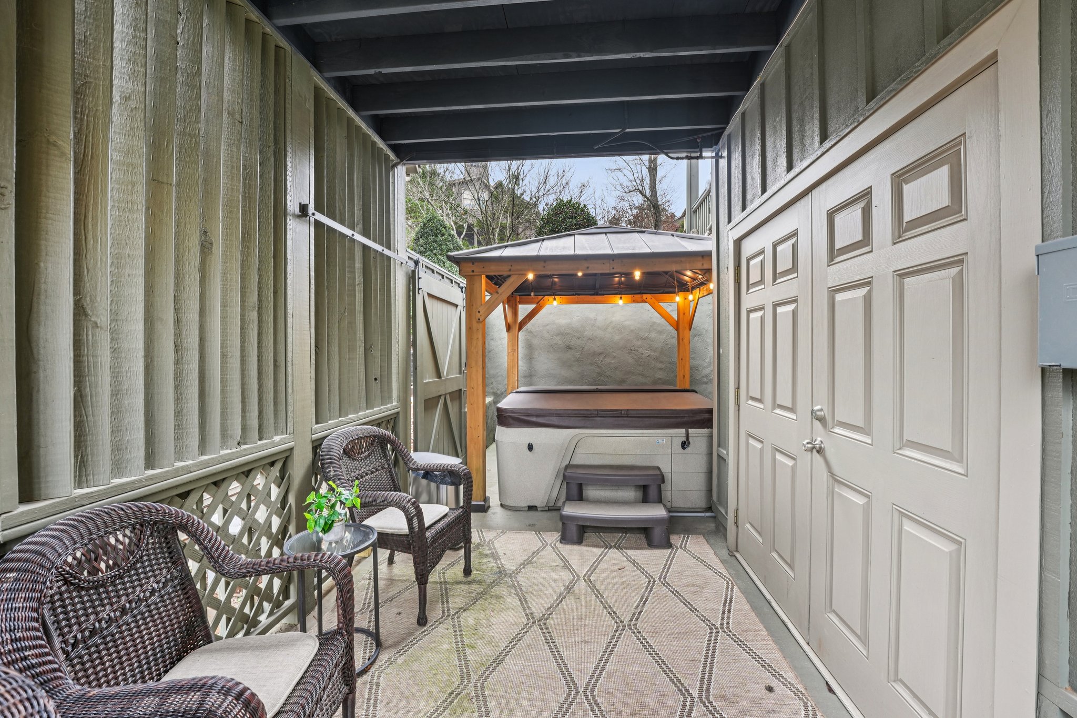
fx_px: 419
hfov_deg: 104.3
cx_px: 538
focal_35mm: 14
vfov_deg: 81.2
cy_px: 359
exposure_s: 1/8
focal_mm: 14
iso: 320
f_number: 8
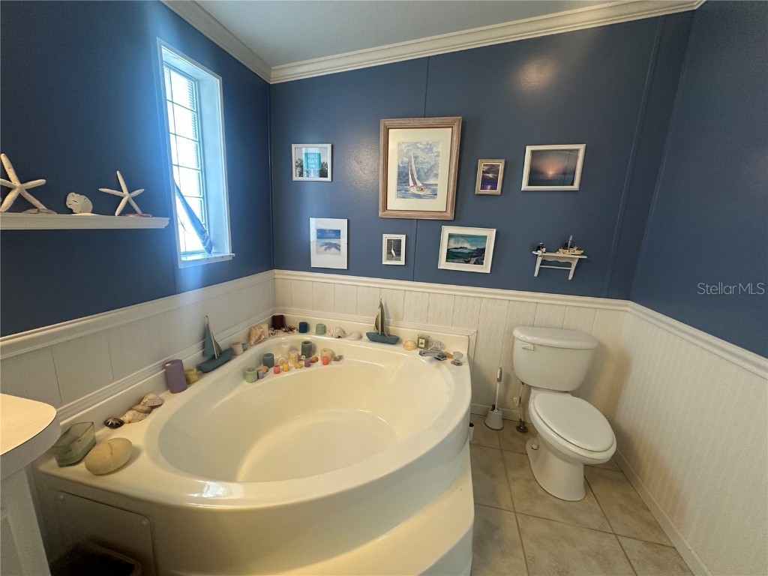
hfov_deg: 102.1
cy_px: 288
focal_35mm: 14
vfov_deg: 85.7
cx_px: 384
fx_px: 311
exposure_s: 1/60
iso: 200
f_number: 2.2
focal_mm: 2.22
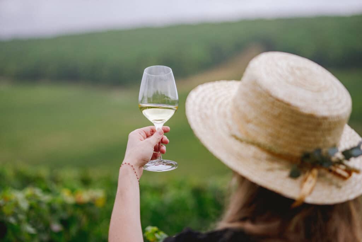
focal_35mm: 105
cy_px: 121
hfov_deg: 19.4
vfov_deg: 13.1
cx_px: 181
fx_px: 1056
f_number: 3.5
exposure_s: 1/4000
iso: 800
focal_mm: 105
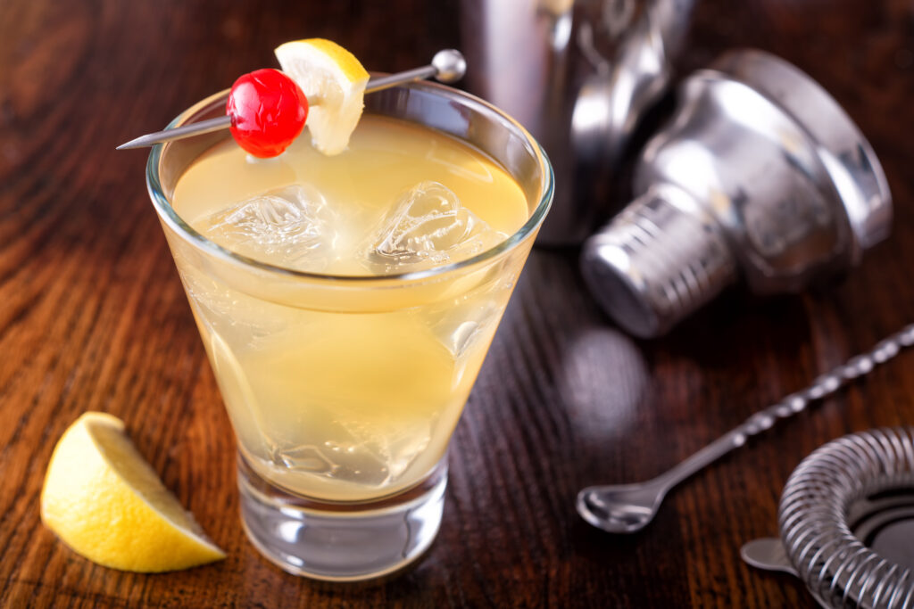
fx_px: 1396
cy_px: 304
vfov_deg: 24.6
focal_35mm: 55
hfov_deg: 36.2
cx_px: 457
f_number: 5.6
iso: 100
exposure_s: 1/200
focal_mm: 55
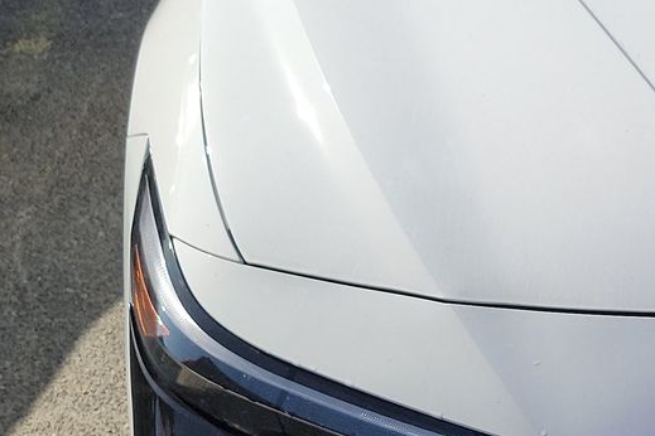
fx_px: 1401
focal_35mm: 77
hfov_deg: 24.0
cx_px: 785
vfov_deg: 17.7
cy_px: 163
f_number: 1.8
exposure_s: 1/1126
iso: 50
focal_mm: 6.7
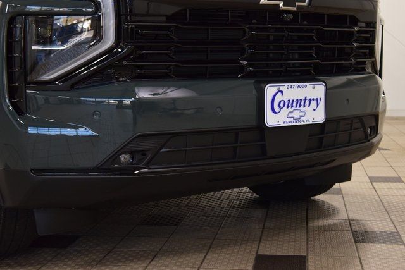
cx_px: 202
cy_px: 135
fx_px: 641
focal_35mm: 57
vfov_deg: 23.8
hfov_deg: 35.0
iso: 1600
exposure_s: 1/60
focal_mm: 38
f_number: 7.1
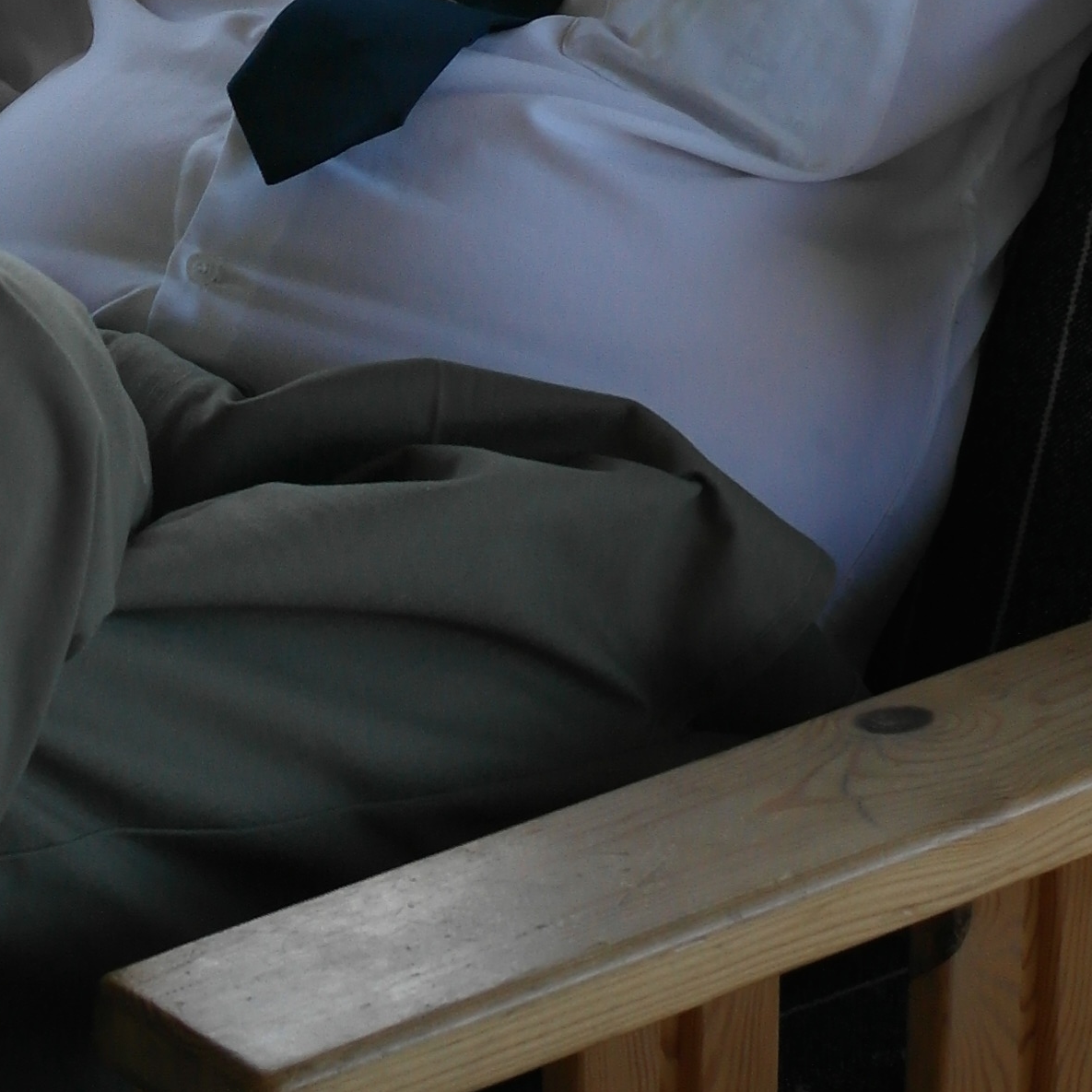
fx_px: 7424
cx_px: 318
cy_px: -32
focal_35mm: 208
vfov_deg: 8.4
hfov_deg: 8.4
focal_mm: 35
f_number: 4.5
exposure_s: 1/125
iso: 400
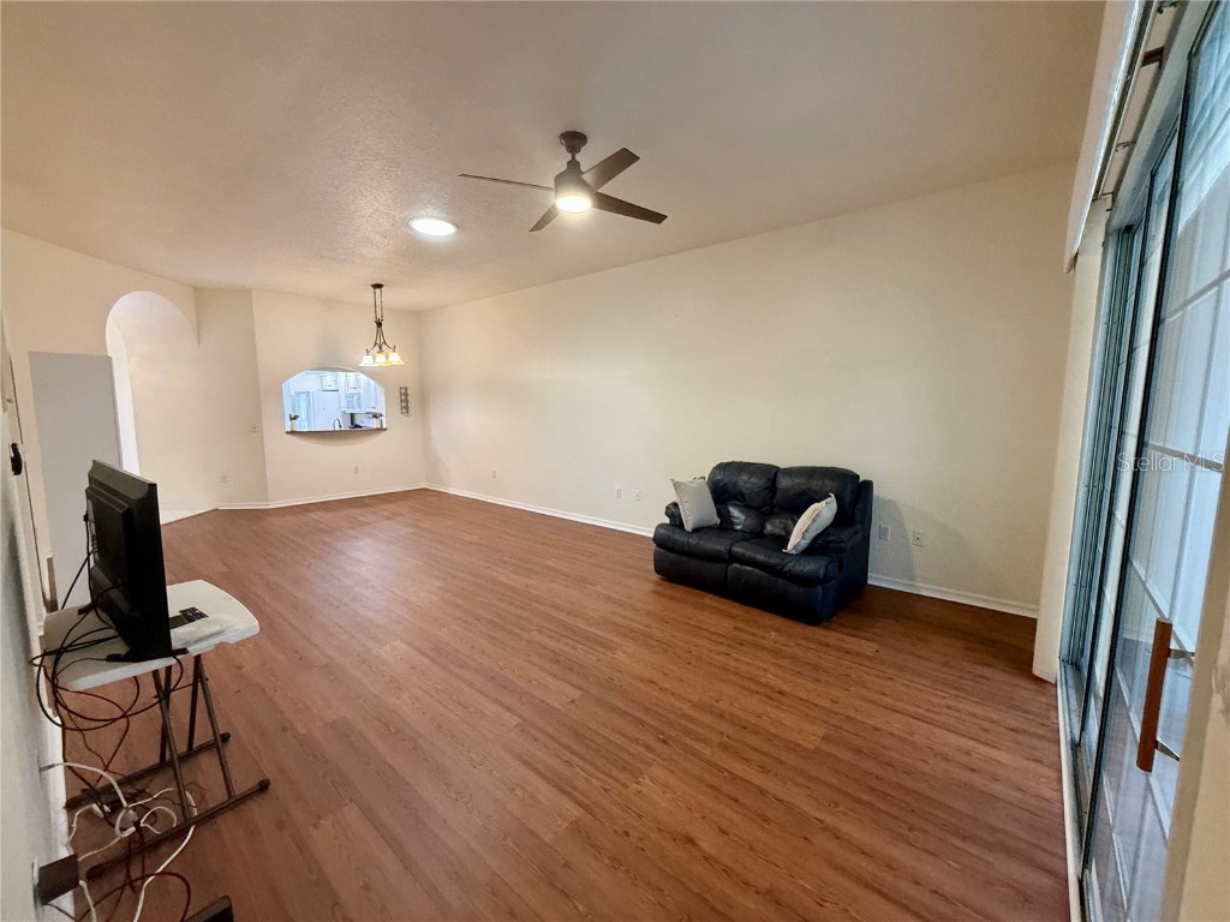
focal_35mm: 14
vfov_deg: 85.7
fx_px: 497
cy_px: 461
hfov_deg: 102.1
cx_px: 615
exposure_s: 1/60
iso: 250
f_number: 2.2
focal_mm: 2.22
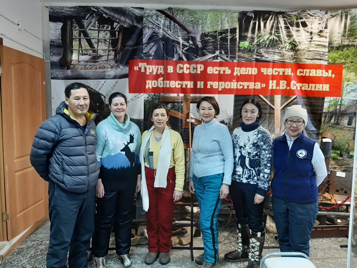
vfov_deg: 53.1
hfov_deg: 67.3
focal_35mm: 26
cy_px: 134
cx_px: 178
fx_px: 268
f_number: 1.7
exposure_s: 1/33
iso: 160
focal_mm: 3.93
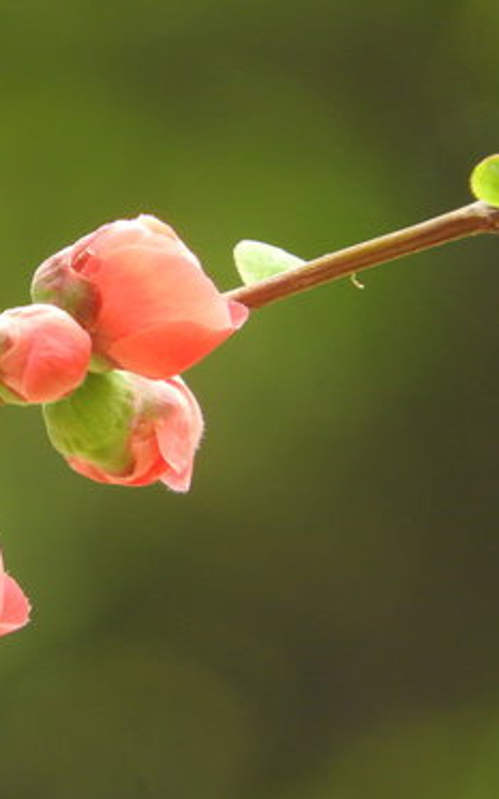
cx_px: -26
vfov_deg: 1.2
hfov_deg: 0.8
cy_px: 400
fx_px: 37135
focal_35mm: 1706
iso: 400
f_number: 6
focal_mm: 215
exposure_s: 1/125
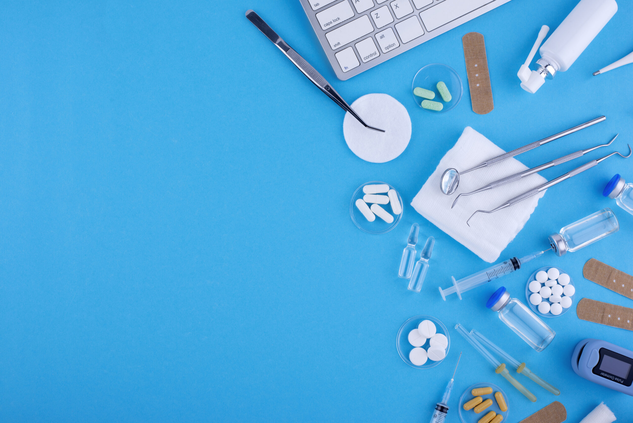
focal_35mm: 50
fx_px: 879
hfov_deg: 39.6
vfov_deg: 27.0
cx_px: 316
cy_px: 212
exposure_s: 1/100
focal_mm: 50
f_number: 10
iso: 100
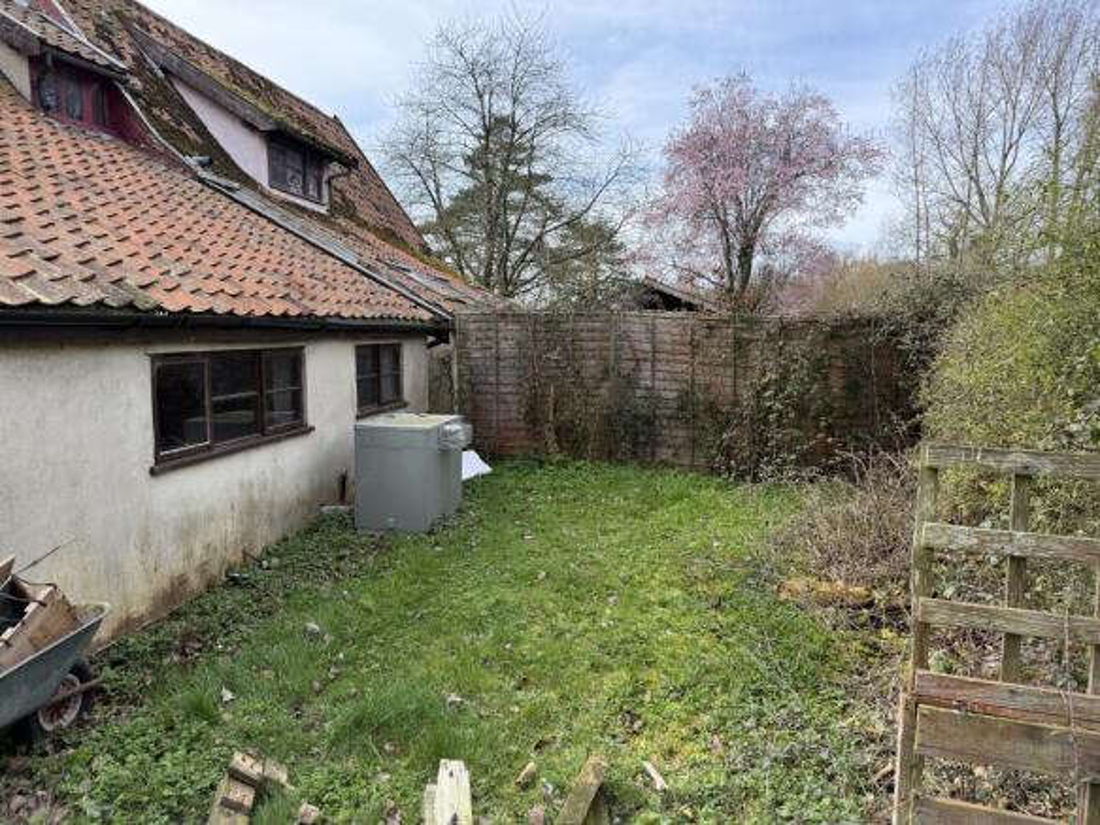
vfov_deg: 56.8
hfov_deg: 71.6
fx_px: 762
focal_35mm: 24
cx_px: 550
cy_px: 412
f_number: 1.78
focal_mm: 6.76
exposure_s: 1/1522
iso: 100
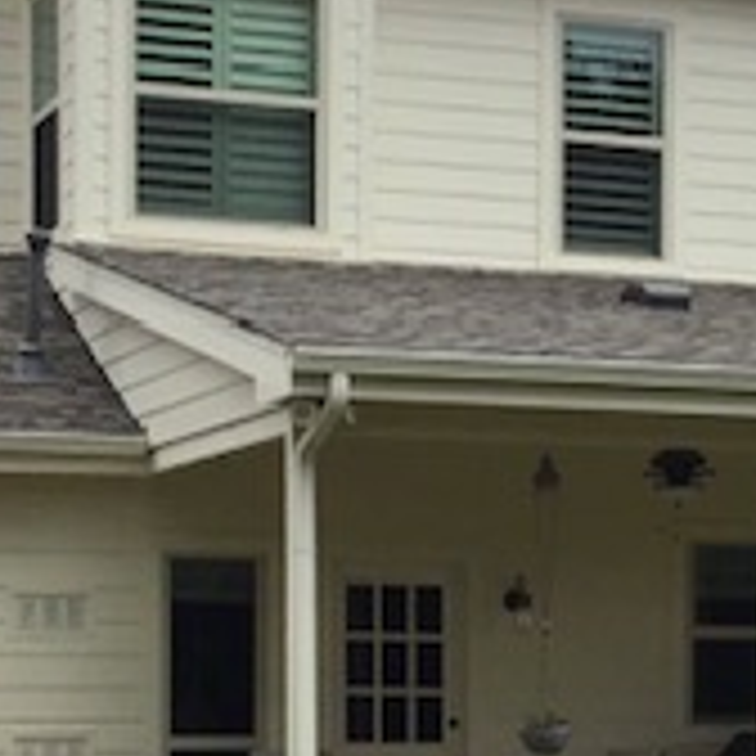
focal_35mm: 104
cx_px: 500
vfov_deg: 16.7
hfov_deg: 16.7
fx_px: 2570
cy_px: 392
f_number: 2.4
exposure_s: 1/754
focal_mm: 3.3
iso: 25
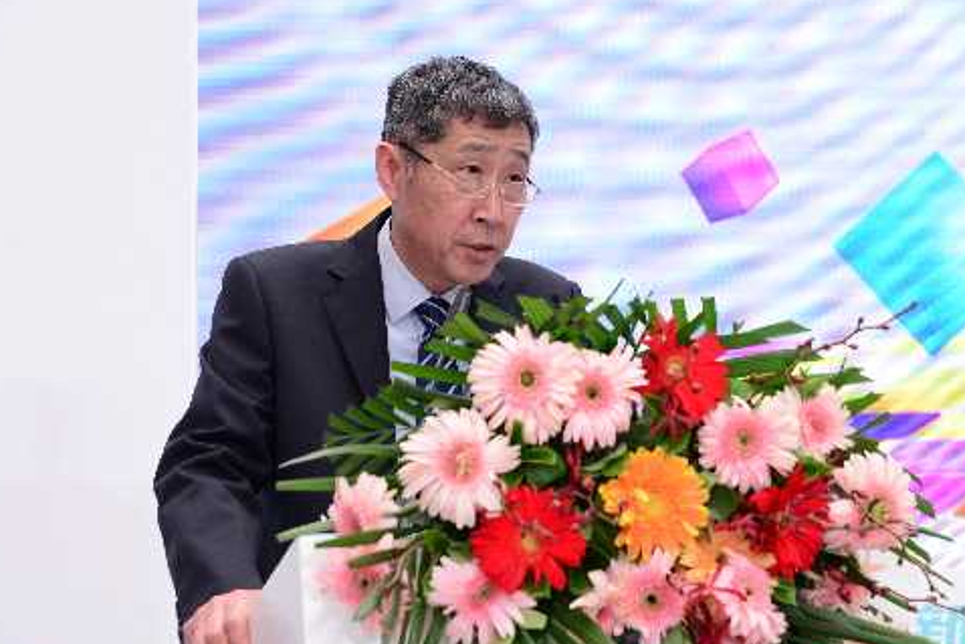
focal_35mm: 73
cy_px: 326
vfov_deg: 18.7
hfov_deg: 27.7
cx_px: 475
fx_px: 1957
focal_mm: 70
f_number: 8
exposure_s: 1/125
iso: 640
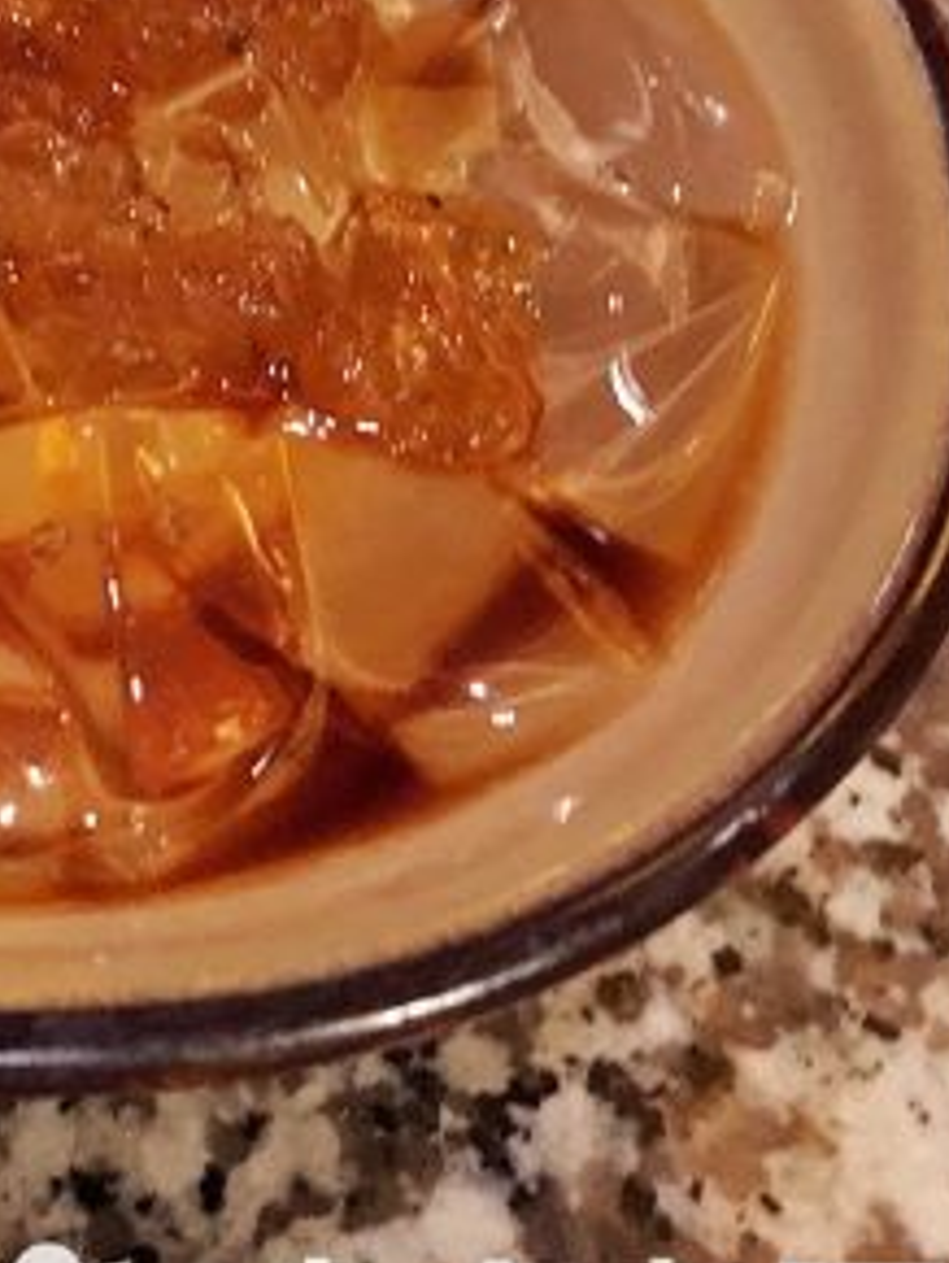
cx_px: -81
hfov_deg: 20.1
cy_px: 48
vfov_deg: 26.5
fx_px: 2555
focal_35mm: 70
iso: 400
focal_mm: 4.15
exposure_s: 1/17
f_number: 2.2
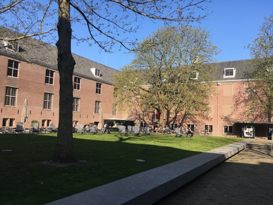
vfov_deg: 48.2
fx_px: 229
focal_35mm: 29
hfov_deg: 61.7
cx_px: 136
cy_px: 102
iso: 25
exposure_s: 1/845
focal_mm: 4.15
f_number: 2.2
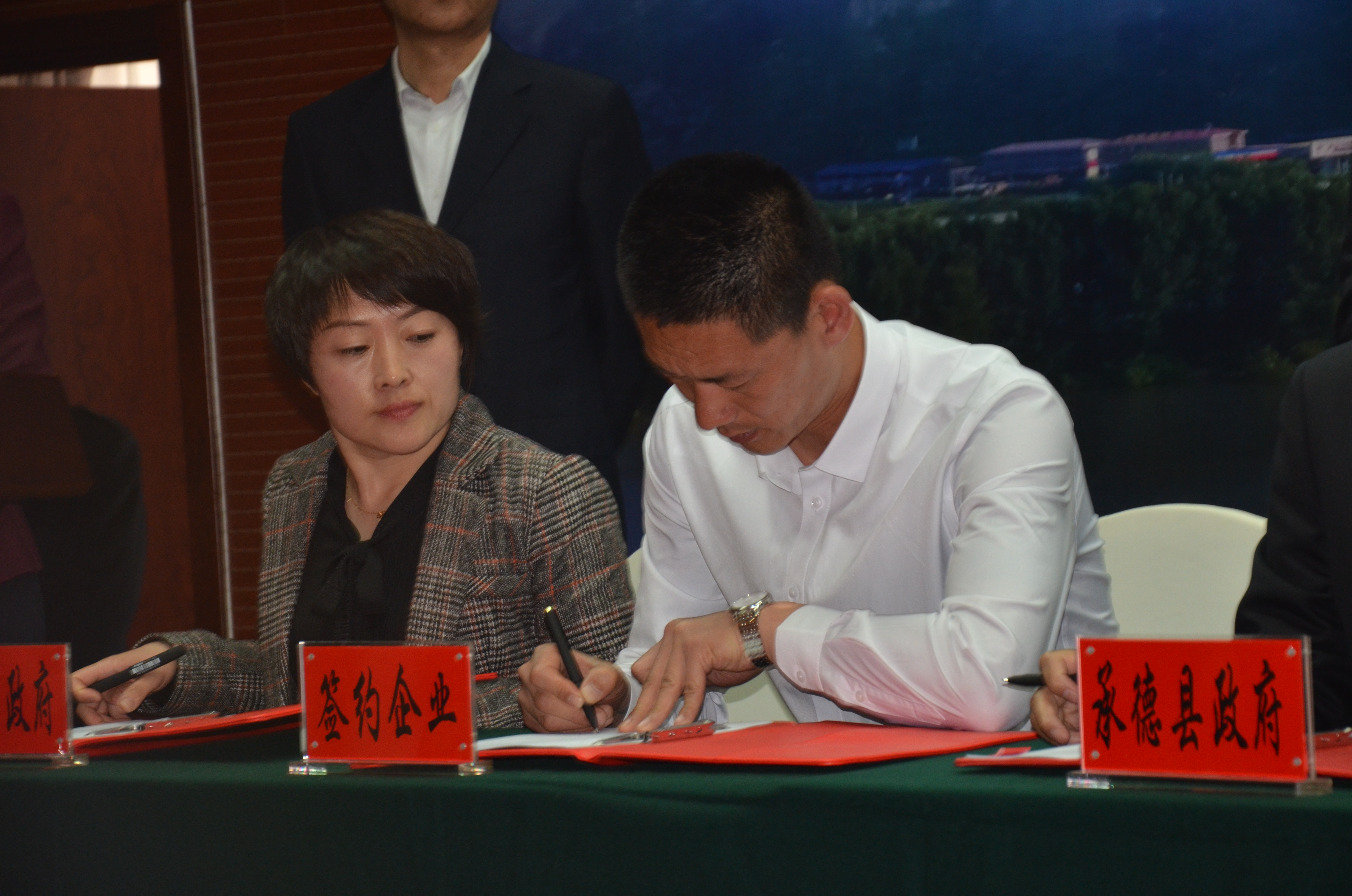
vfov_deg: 11.4
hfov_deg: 17.1
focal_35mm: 120
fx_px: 4497
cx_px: 676
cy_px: 448
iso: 800
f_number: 5.3
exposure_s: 1/60
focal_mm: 80
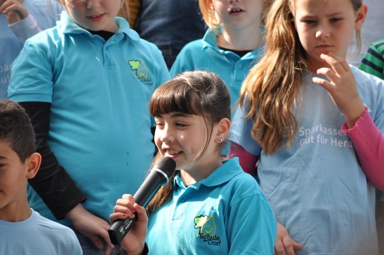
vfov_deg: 3.0
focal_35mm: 450
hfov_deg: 4.6
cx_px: 192
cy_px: 128
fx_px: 4794
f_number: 6.3
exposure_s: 1/250
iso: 200
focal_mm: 300
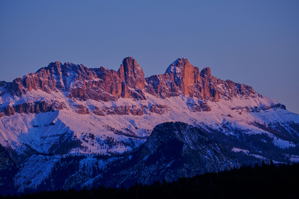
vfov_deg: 4.6
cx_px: 150
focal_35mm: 300
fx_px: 2491
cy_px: 100
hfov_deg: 6.9
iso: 400
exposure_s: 1/500
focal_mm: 200
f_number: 4.8
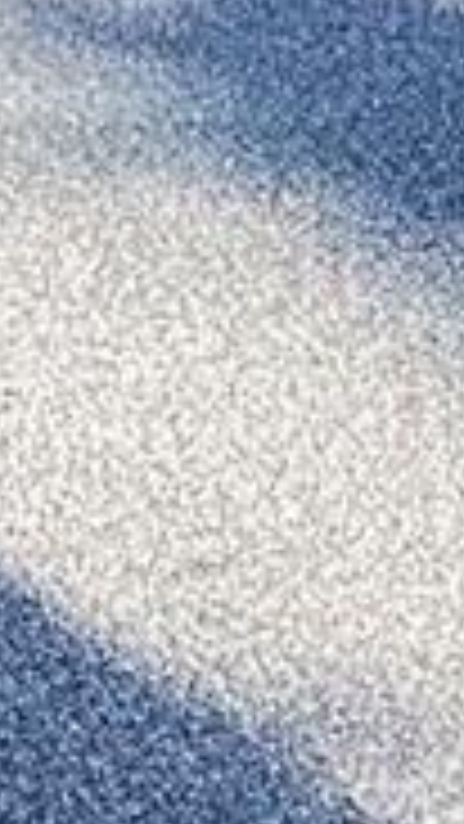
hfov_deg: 5.5
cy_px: -1810
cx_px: -1545
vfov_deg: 8.9
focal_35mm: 186
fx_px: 4066
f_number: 1.5
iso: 50
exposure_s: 1/528
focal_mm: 5.7
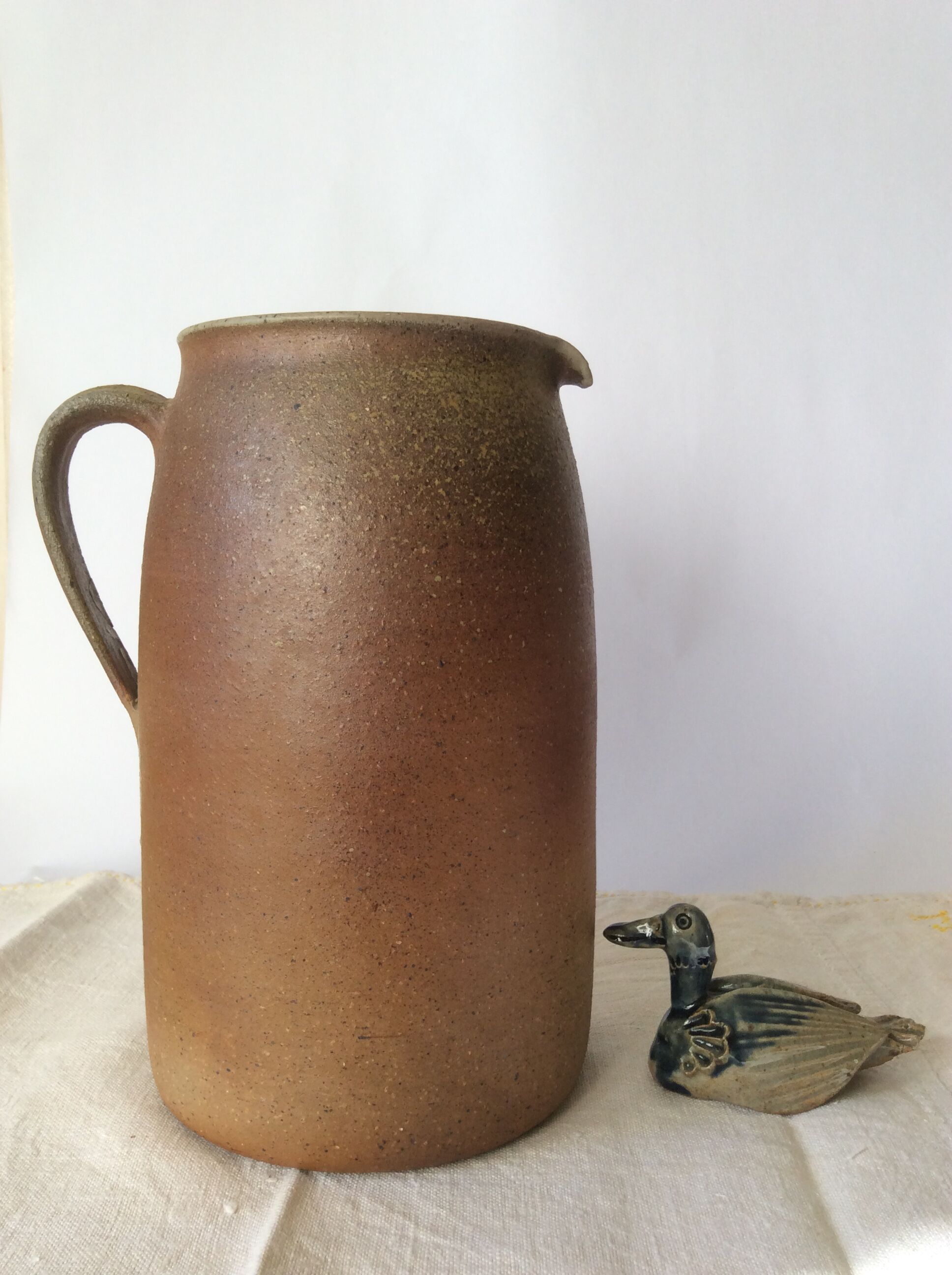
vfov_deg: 56.9
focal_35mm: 32
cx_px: 476
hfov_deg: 44.1
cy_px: 638
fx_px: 1177
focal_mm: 3.3
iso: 32
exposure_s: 1/125
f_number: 2.4
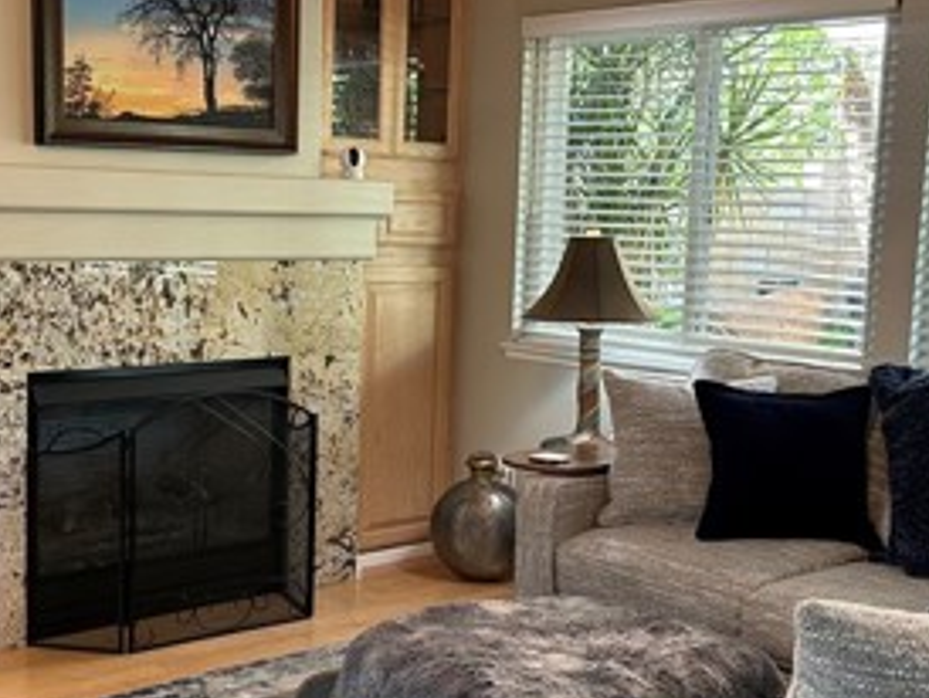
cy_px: 369
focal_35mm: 56
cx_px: 424
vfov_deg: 26.1
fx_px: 1504
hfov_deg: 34.3
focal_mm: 6.86
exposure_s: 1/60
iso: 160
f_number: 1.78
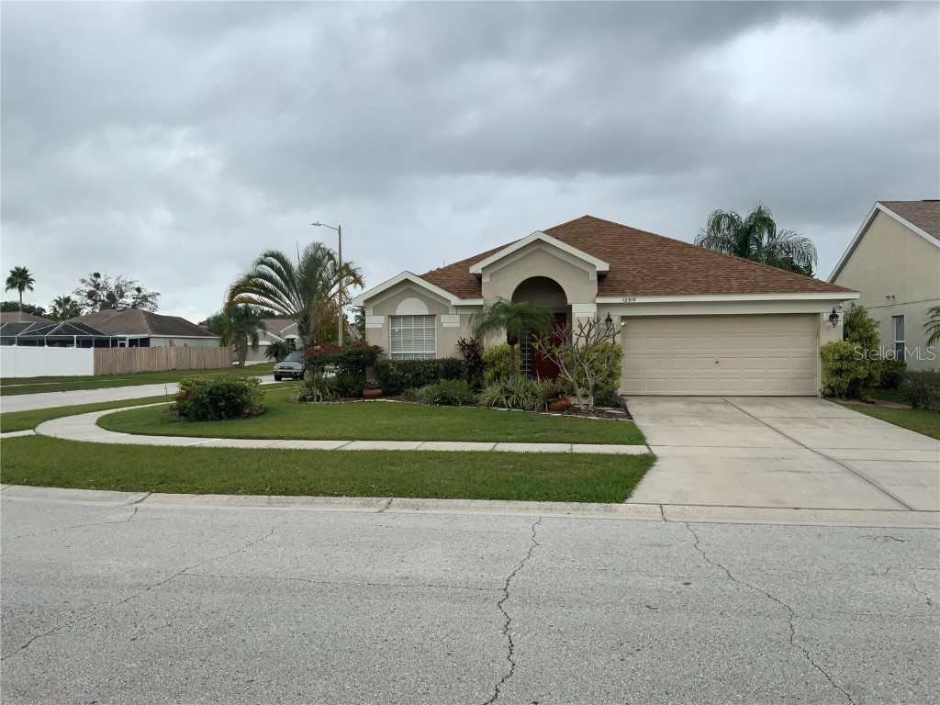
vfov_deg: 48.2
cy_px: 352
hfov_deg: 61.7
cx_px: 470
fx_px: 787
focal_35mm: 29
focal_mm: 3
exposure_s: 1/749
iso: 16
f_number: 1.8
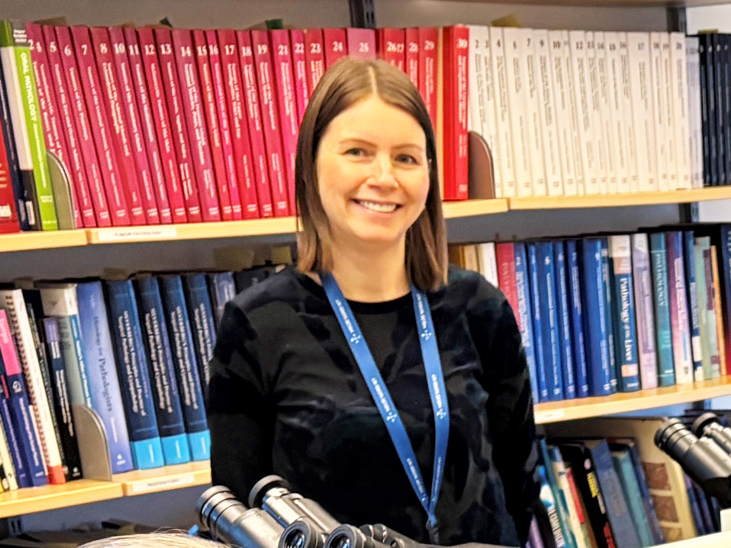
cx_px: 874
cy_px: 832
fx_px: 2196
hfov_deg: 18.0
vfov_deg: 13.4
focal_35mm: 104
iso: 200
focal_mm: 5.96
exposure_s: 1/50
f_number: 1.6
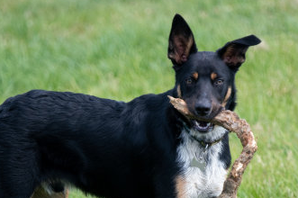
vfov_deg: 1.6
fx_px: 6888
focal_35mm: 833
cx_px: 135
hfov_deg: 2.5
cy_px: 164
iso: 800
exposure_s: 1/1600
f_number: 4
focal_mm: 300
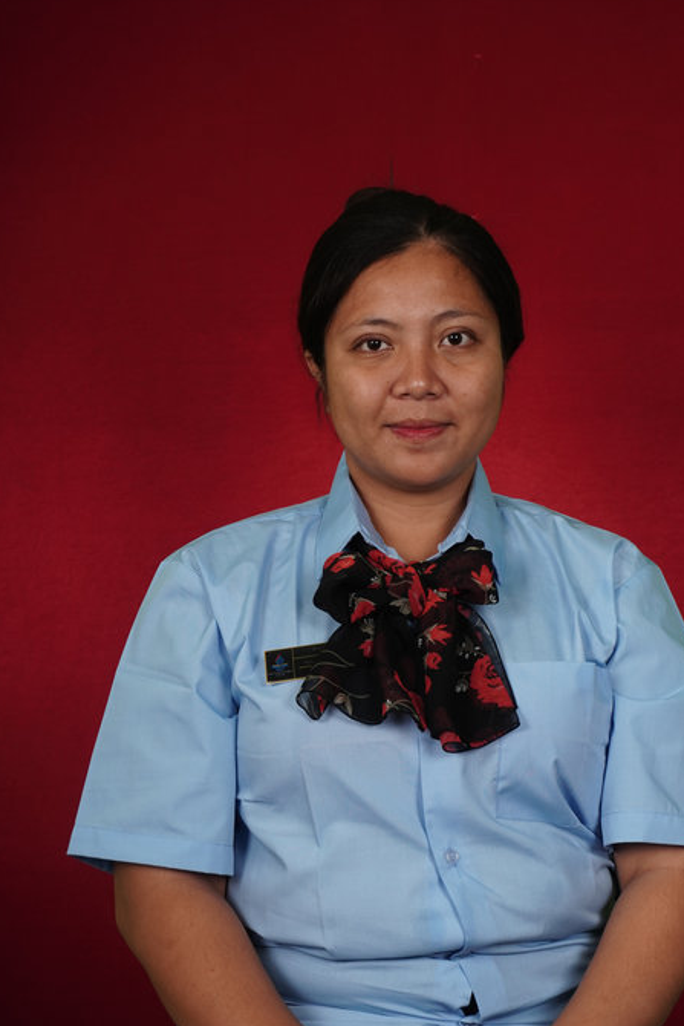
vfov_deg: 23.6
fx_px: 2450
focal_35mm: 86
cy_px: 541
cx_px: 386
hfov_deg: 15.9
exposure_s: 1/160
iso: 400
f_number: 6.3
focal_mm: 50
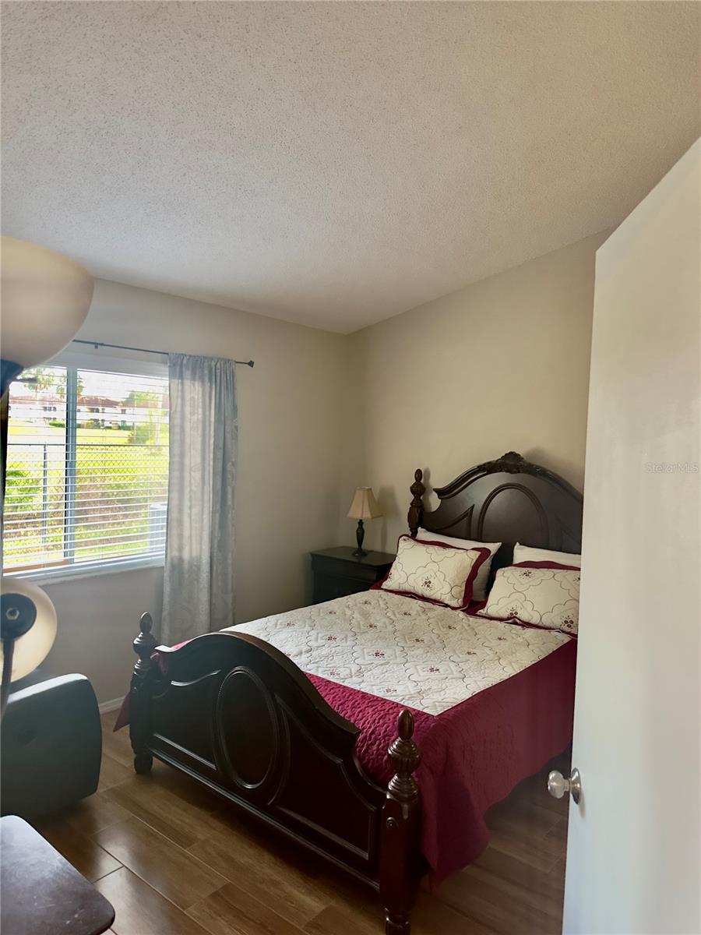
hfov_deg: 56.8
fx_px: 648
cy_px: 468
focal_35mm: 24
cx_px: 350
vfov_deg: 71.6
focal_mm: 6.86
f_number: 1.78
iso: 400
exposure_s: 1/60
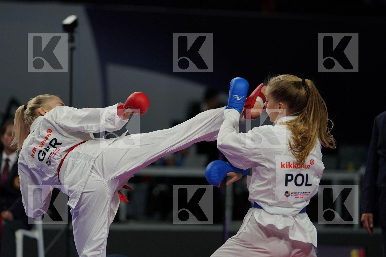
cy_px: 128
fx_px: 2798
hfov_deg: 7.9
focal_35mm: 261
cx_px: 193
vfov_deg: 5.3
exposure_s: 1/1000
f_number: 2.8
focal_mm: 174
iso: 1000
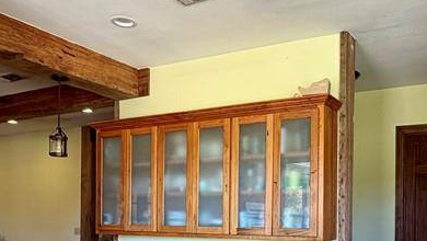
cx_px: 270
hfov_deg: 49.9
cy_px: 221
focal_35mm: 40
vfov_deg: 28.5
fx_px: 453
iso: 160
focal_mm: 2.22
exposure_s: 1/120
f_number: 2.2
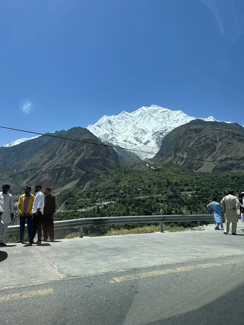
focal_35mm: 24
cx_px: 122
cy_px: 162
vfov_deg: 71.6
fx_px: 226
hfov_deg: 56.8
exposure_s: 1/5848
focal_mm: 6.86
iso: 80
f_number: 1.78
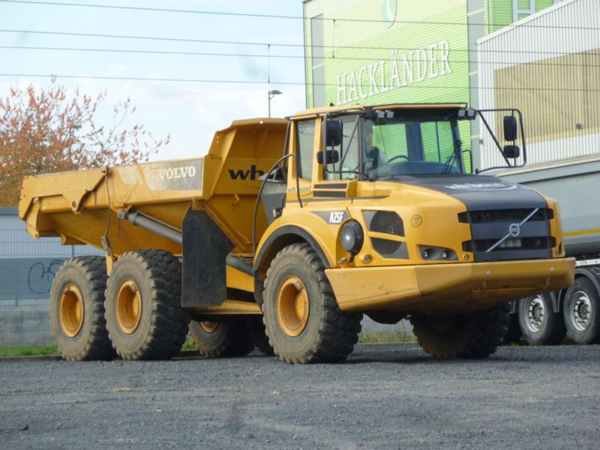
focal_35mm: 139
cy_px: 225
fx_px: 2409
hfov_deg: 14.2
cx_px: 300
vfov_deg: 10.7
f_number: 5.5
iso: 80
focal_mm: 25
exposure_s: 1/80
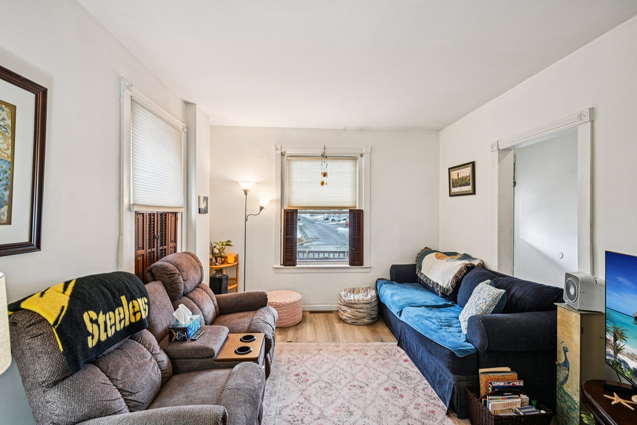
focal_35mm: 16
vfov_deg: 73.7
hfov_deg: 96.7
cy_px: 212
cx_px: 318
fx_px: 283
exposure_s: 1/15
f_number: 8
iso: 400
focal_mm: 16
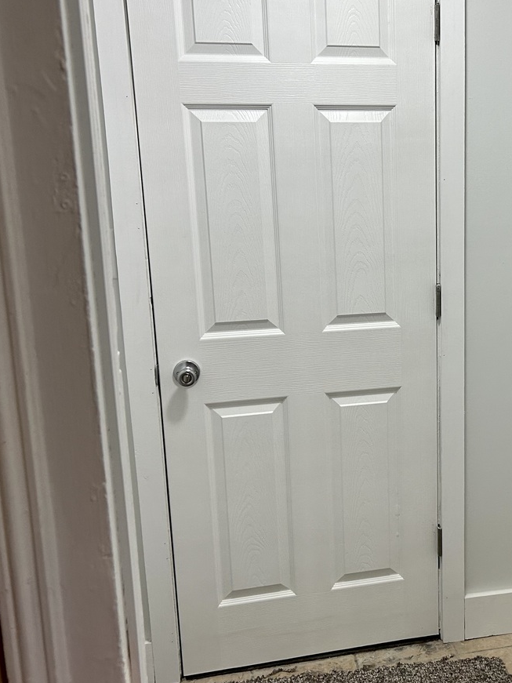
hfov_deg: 32.1
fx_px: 848
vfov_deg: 43.8
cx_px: 448
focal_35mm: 43
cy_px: 319
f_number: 1.5
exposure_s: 1/120
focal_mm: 5.7
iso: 100
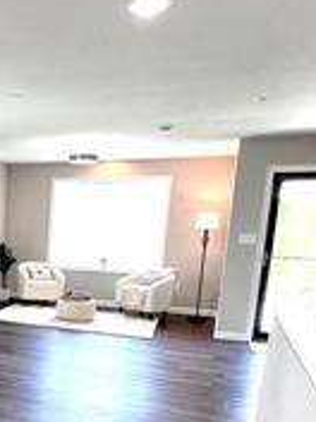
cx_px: -92
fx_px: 487
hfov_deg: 29.3
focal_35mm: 40
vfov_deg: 45.4
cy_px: 309
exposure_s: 1/120
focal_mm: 1.57
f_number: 1.8
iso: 125
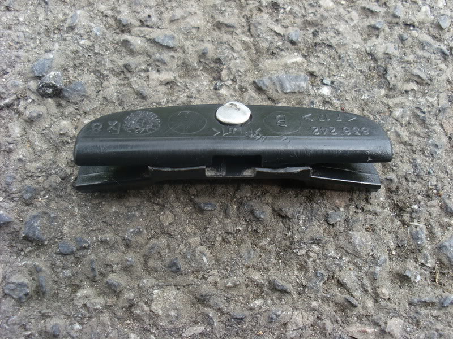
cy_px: 170
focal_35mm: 38
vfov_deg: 37.7
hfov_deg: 49.0
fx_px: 497
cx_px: 226
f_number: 3
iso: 80
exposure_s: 1/180
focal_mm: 6.3
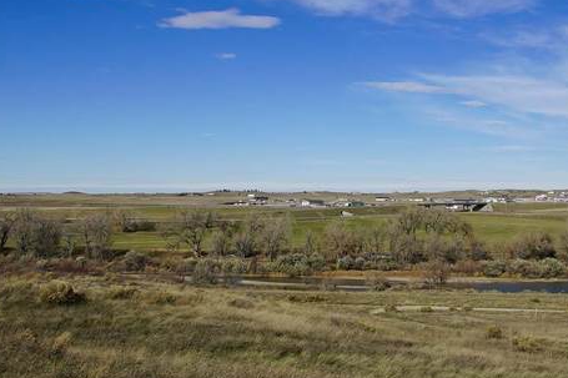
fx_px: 710
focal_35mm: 45
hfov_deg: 42.9
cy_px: 105
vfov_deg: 29.5
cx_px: 386
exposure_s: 1/250
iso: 100
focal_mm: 11
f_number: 10
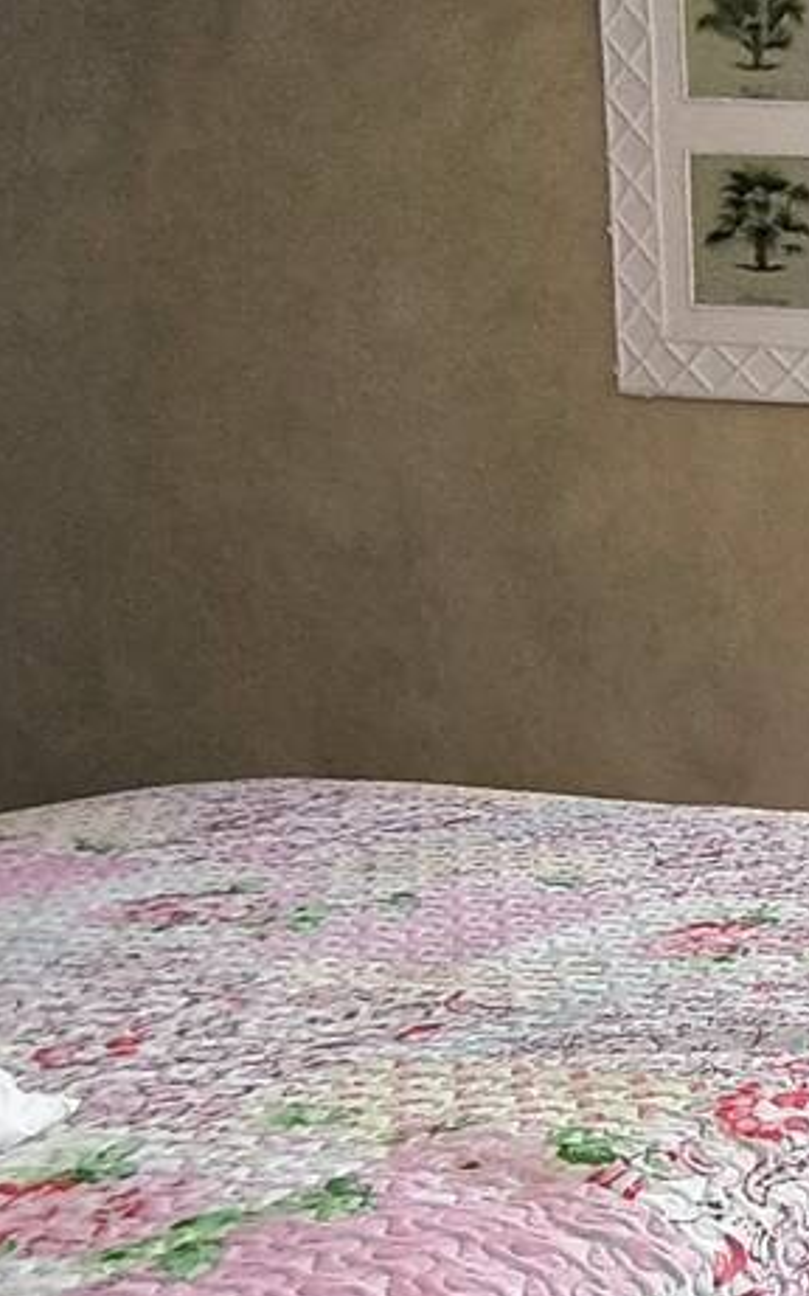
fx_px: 1870
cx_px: 1949
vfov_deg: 38.1
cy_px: 565
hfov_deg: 14.8
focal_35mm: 53
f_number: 2.2
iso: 100
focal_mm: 1.65
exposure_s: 1/120
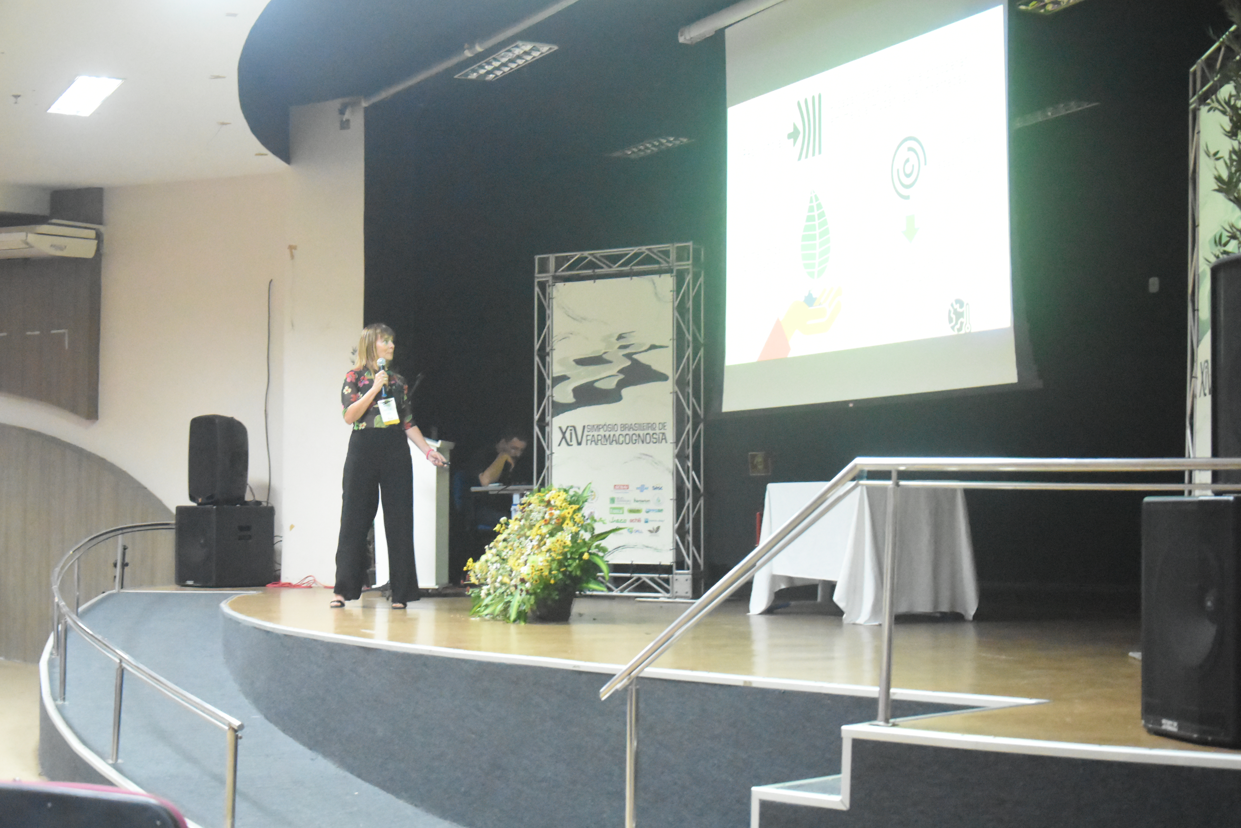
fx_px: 1965
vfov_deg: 23.8
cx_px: 620
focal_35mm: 57
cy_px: 414
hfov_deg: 35.1
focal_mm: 38
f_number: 5.6
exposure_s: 1/60
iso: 14400
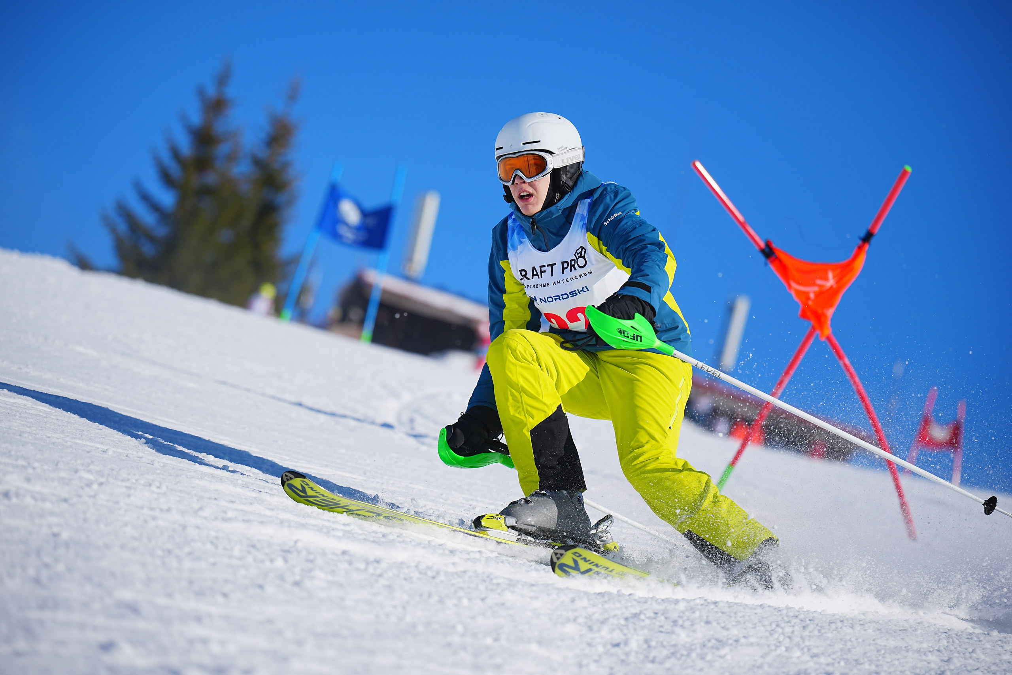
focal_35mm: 127
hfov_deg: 16.1
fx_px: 3570
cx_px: 506
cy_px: 338
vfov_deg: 10.8
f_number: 2.8
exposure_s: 1/4000
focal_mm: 127
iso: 100
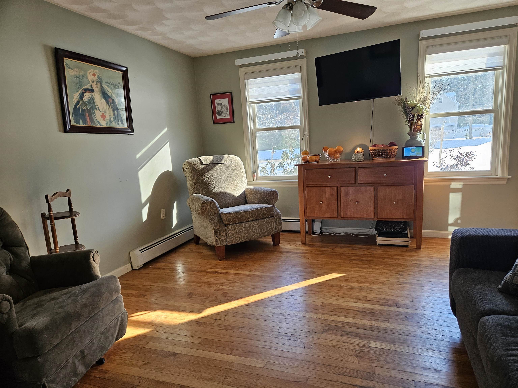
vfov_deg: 58.9
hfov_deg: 73.9
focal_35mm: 23
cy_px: 194
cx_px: 259
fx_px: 344
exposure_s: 1/207
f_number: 1.8
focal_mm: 5.4
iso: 160
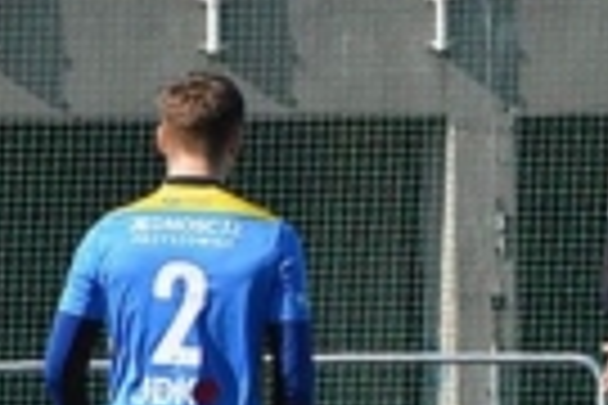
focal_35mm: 1661
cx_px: 1072
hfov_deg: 1.2
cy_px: 232
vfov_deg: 0.8
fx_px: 28050
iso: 3200
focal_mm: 300
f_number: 16
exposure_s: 1/2000
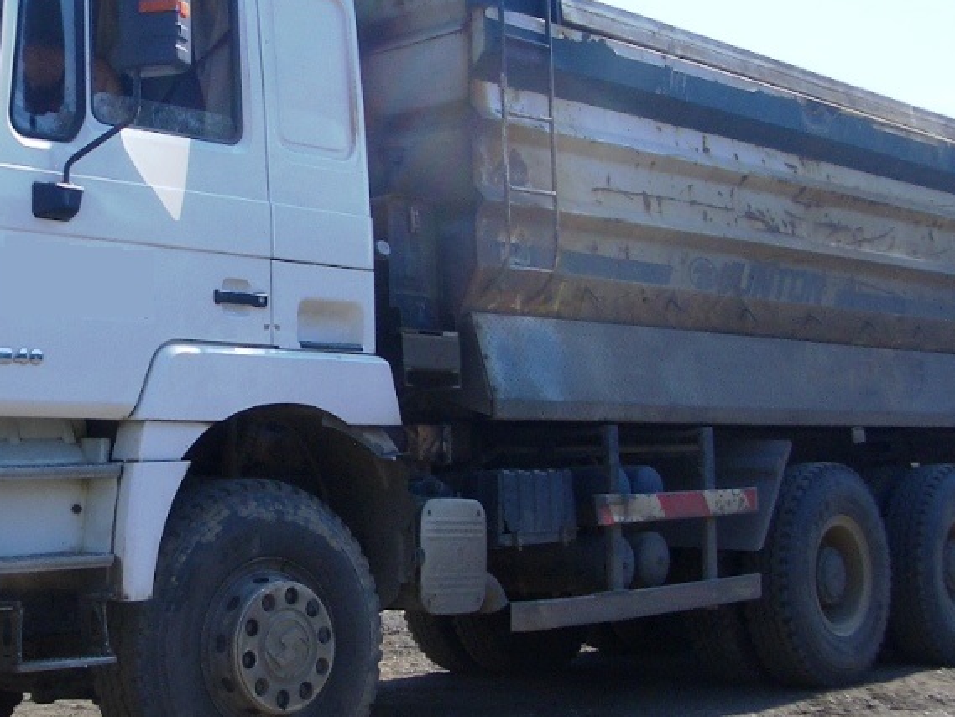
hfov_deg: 30.4
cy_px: 287
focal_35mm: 63
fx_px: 1738
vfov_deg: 23.3
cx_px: 295
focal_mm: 5.8
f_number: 4.3
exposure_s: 1/400
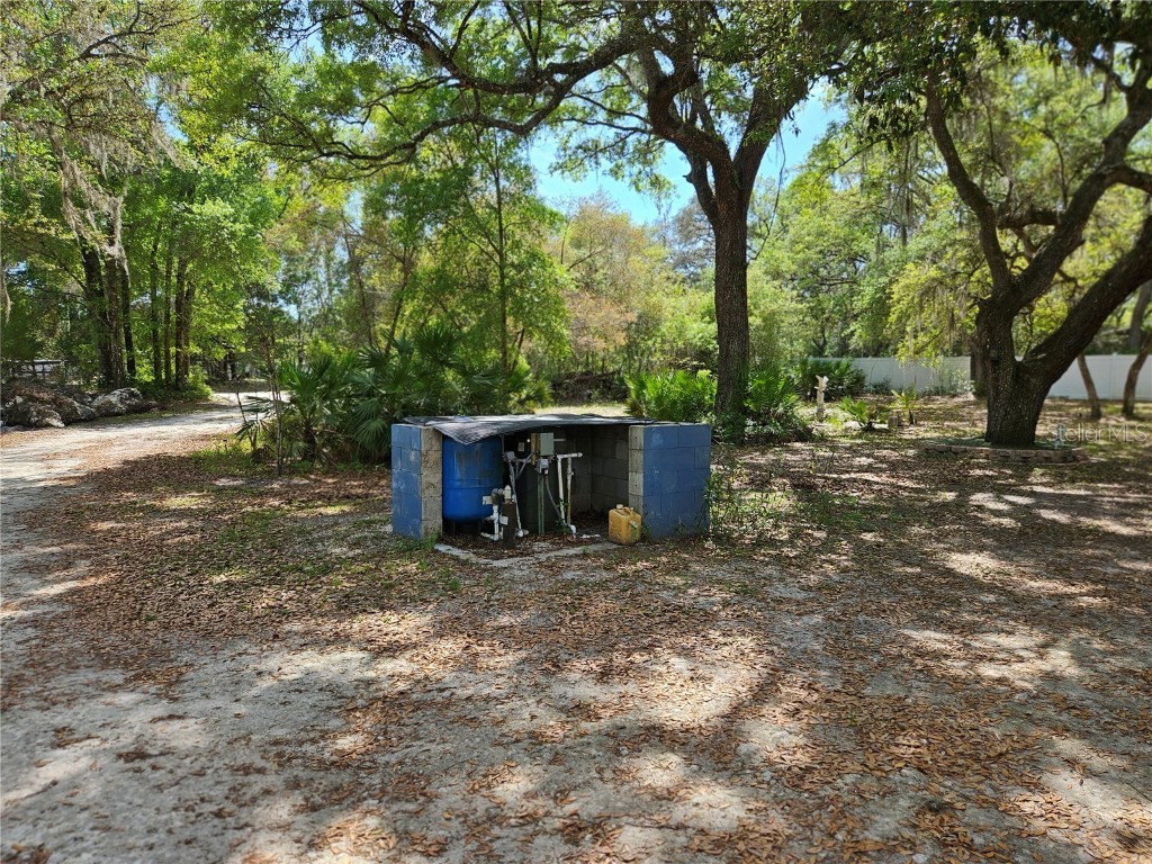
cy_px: 432
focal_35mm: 23
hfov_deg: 73.9
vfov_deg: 58.9
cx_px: 576
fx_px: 765
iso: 25
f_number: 1.8
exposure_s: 1/734
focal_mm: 5.4
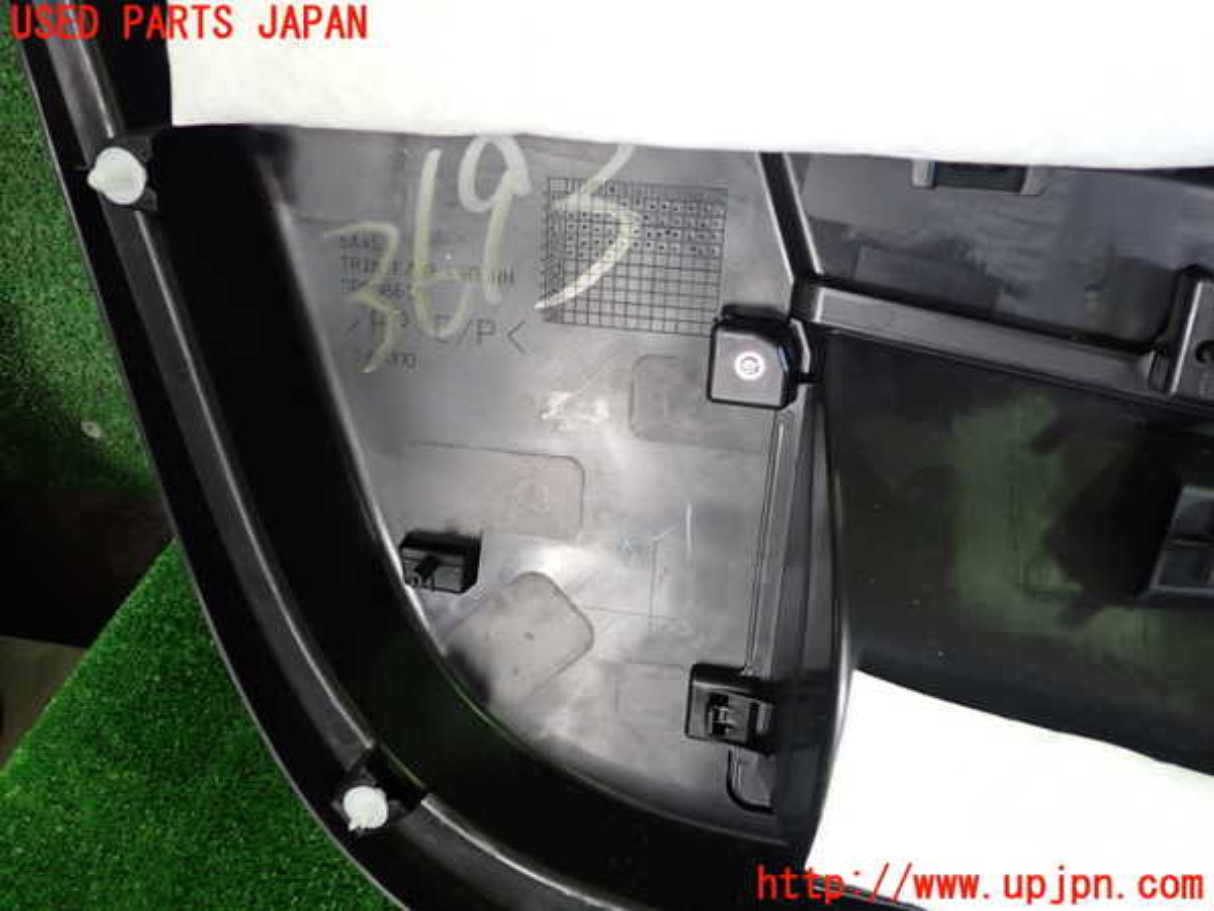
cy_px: 456
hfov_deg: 60.0
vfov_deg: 46.8
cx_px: 607
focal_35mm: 30
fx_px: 1052
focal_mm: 5.4
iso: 400
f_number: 2.3
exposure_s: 1/30
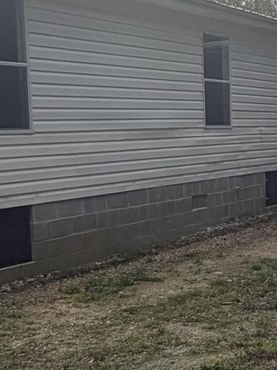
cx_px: 220
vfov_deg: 28.9
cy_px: 222
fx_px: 715
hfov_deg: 21.7
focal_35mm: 67
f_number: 2.2
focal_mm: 2.22
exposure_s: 1/770
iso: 40
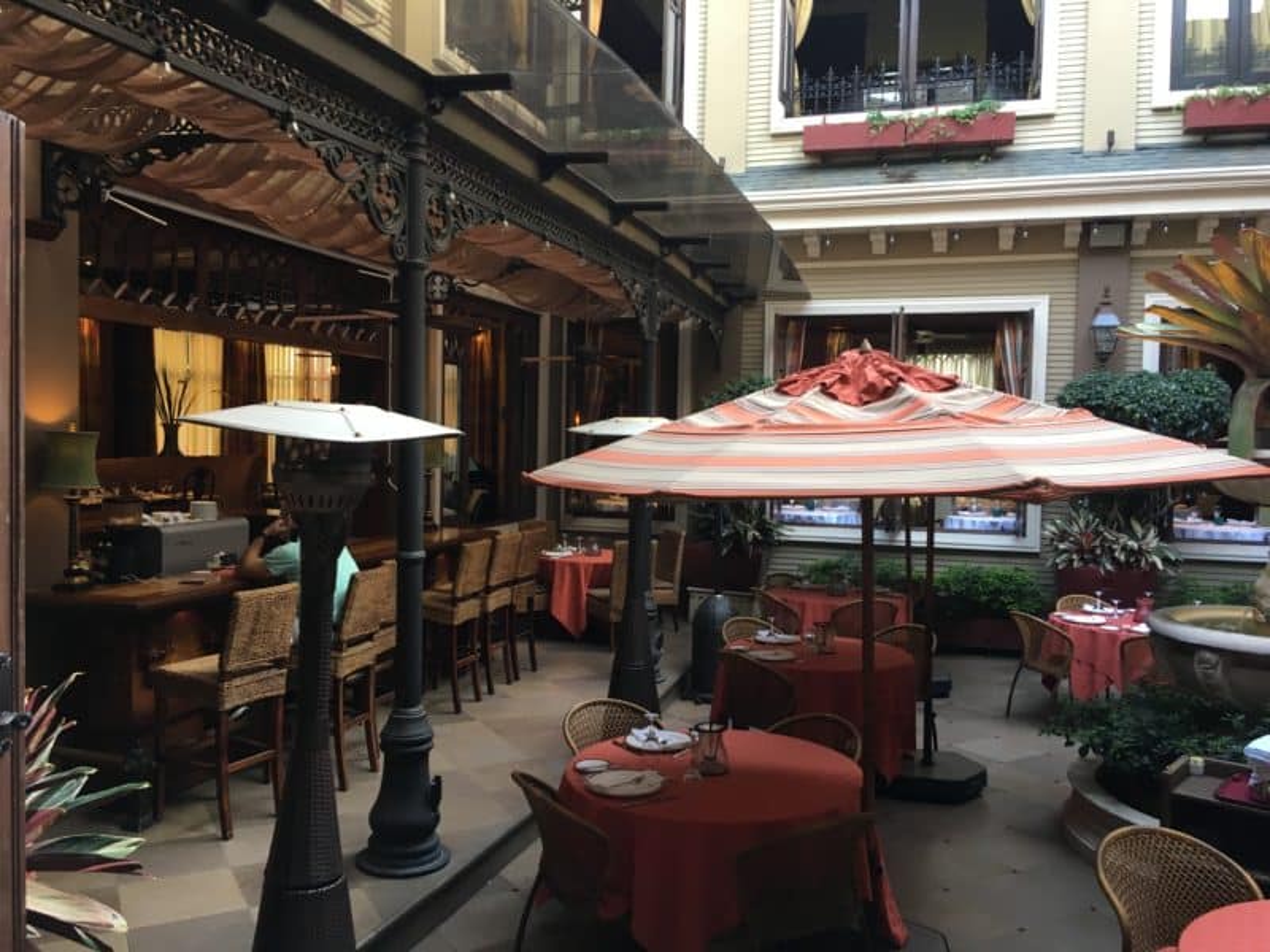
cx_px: 635
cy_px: 476
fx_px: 1064
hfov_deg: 61.7
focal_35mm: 29
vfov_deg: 48.2
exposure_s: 1/30
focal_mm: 4.15
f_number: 2.2
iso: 50
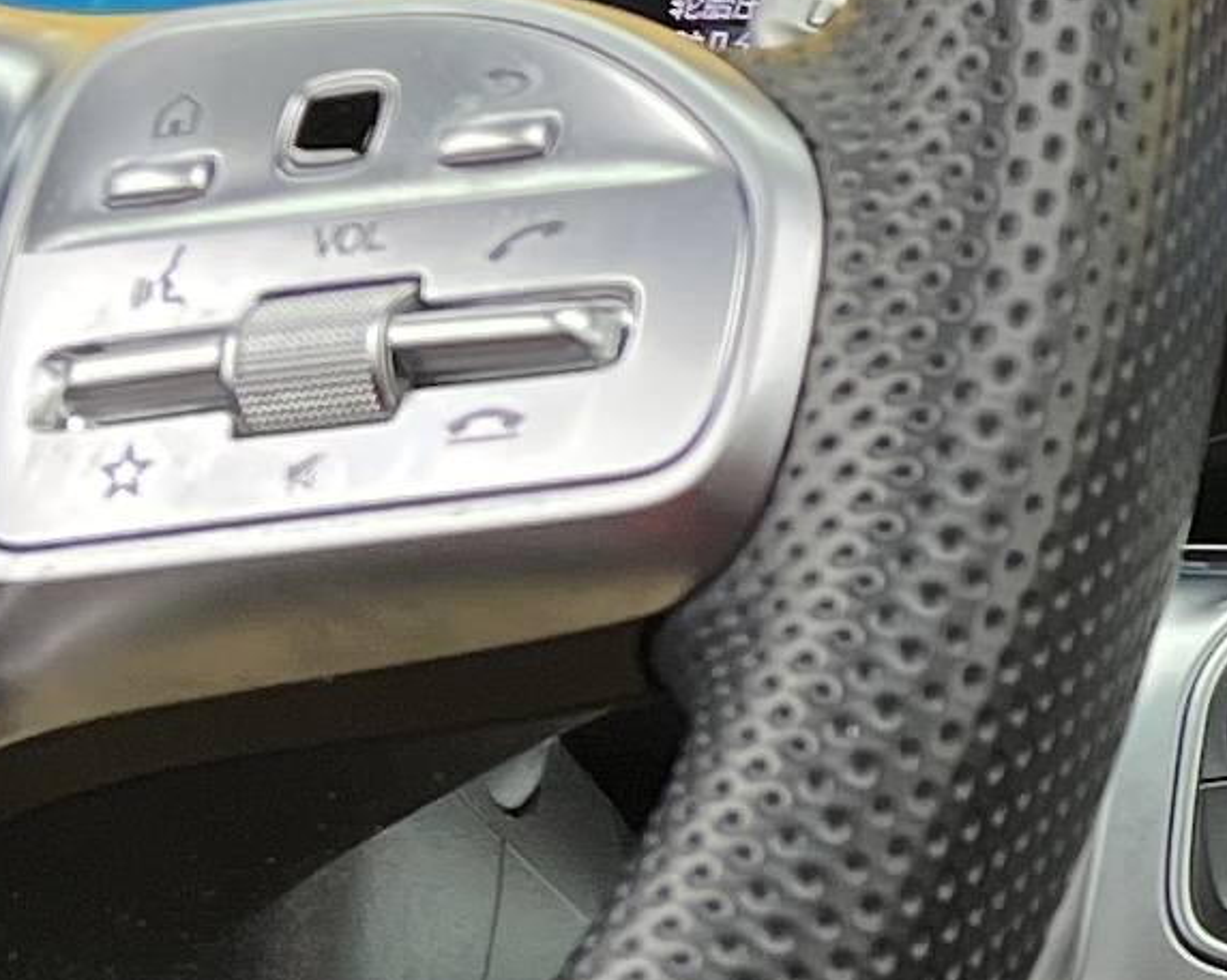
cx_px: 2995
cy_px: 755
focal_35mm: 179
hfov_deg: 9.5
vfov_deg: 8.6
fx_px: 6497
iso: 50
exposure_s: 1/100
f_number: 1.5
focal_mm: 5.7
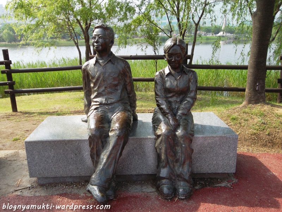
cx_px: 141
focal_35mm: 27
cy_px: 106
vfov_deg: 51.4
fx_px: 220
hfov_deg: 65.3
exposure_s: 1/350
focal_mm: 4.9
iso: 80
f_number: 3.5
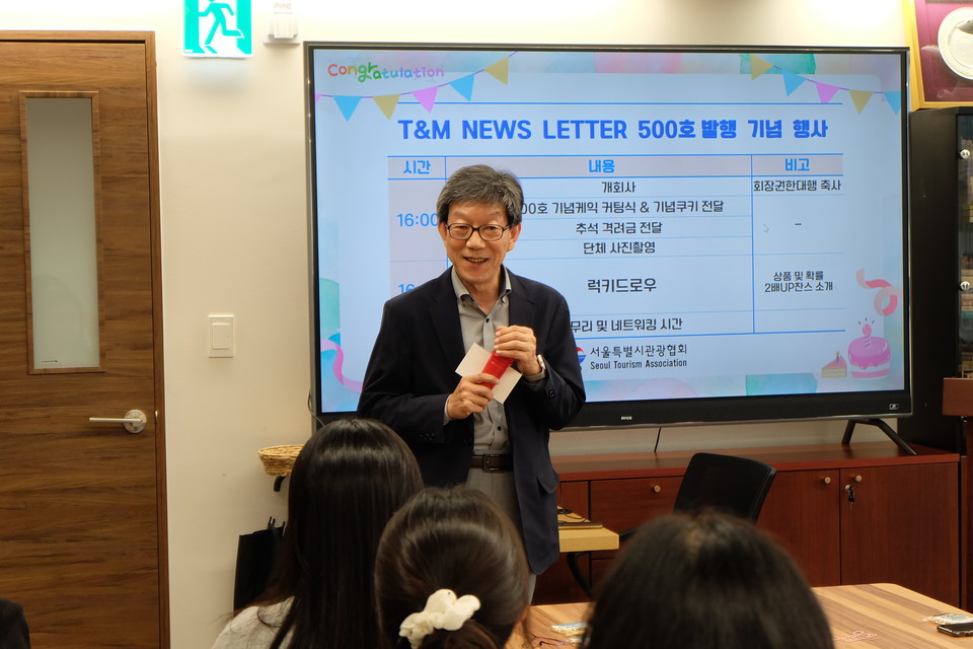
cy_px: 324
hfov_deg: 27.0
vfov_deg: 18.2
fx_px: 2027
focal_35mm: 75
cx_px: 486
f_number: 5.6
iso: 640
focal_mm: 50
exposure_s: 1/30
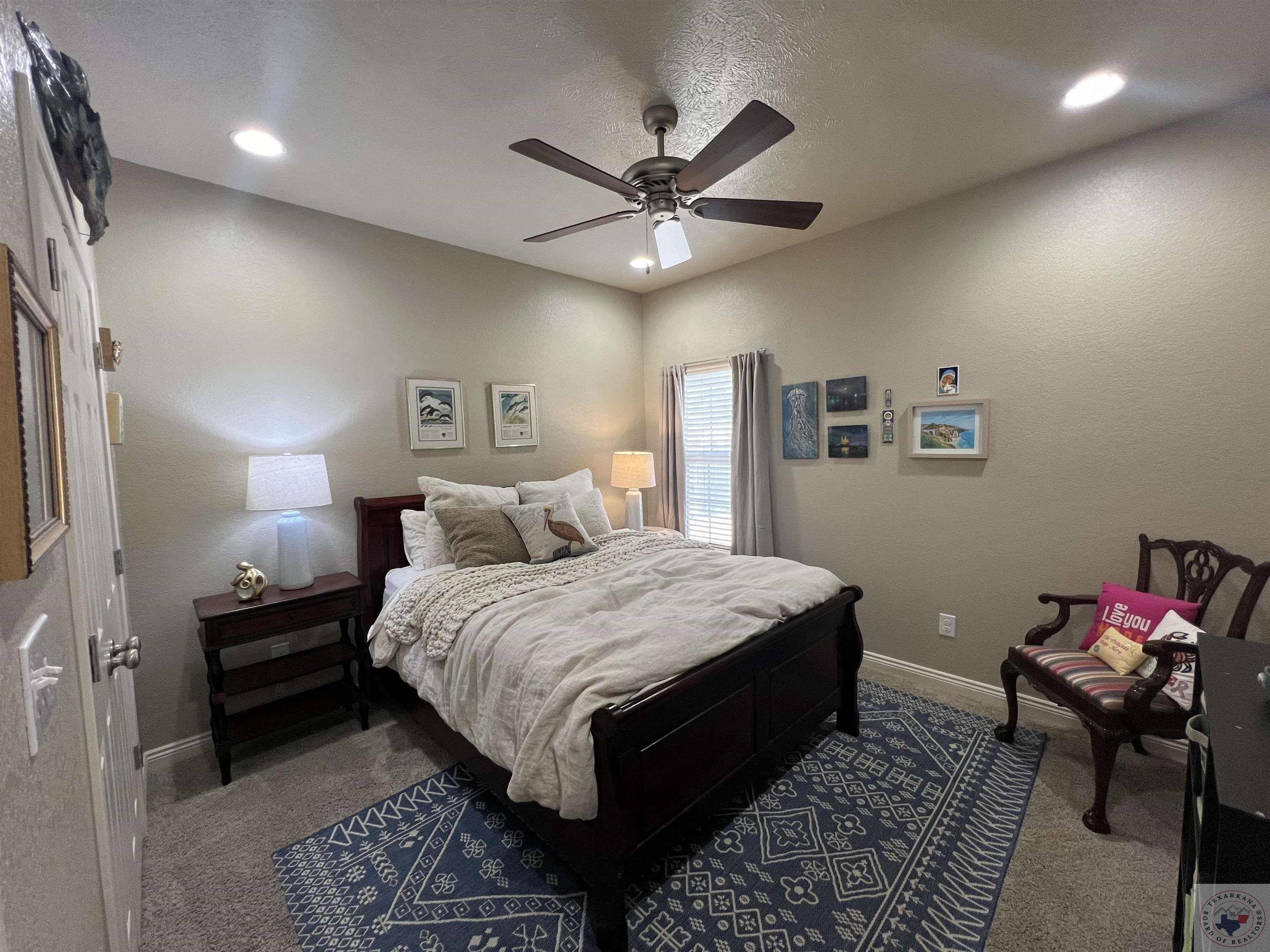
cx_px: 635
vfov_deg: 89.9
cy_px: 476
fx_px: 477
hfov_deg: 106.2
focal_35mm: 13
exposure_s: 1/120
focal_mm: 1.57
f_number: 1.8
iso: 200
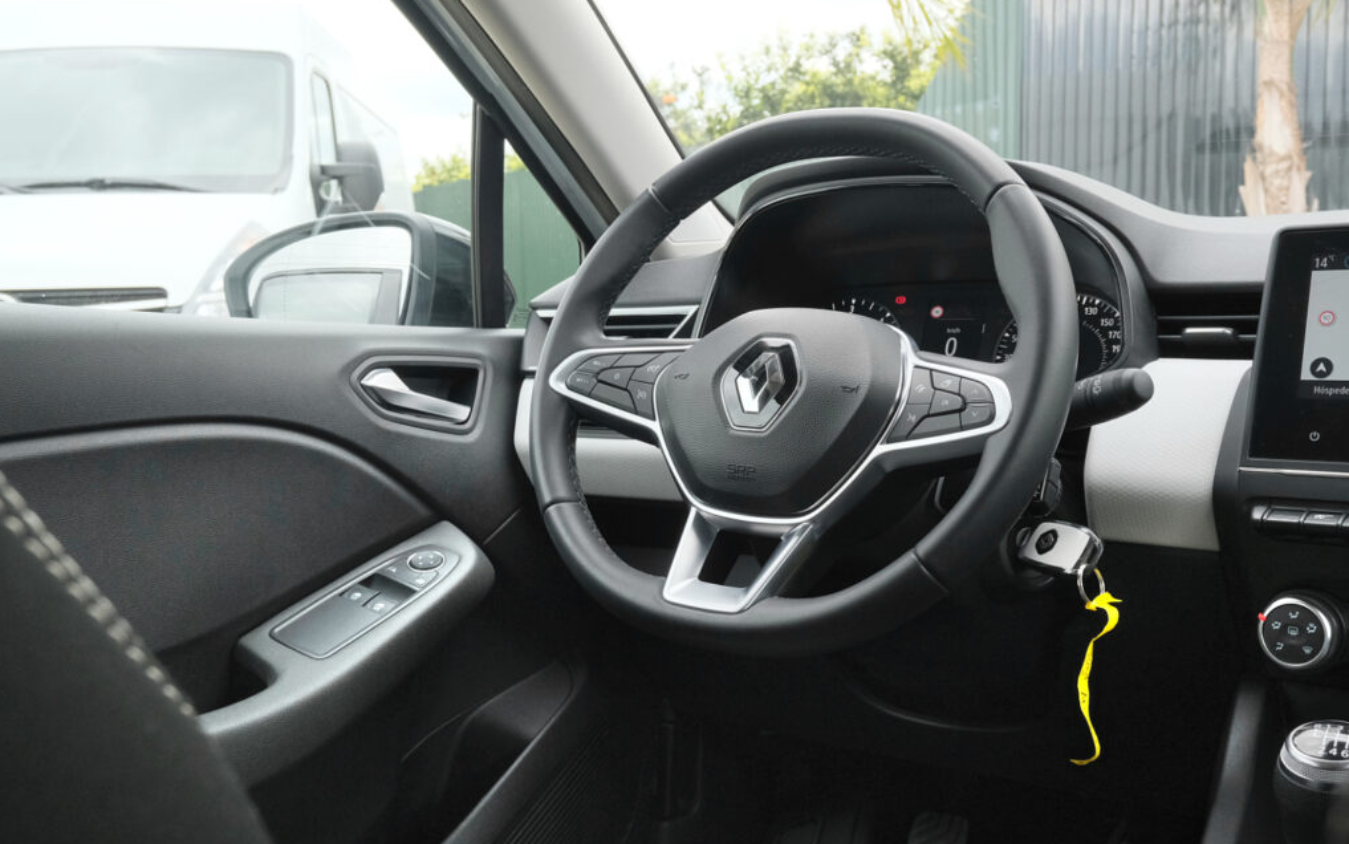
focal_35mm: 39
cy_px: 404
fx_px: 1434
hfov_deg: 50.4
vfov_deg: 32.8
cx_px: 673
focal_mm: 25.6
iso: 2000
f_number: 9
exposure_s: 1/160
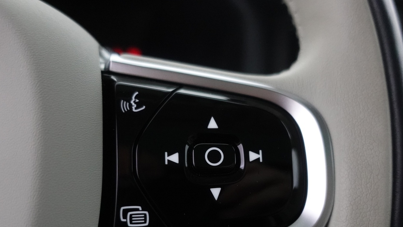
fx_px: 353
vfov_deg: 34.9
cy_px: 168
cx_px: 219
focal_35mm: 33
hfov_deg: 59.4
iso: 2000
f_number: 1.8
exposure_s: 1/100
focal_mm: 9.4
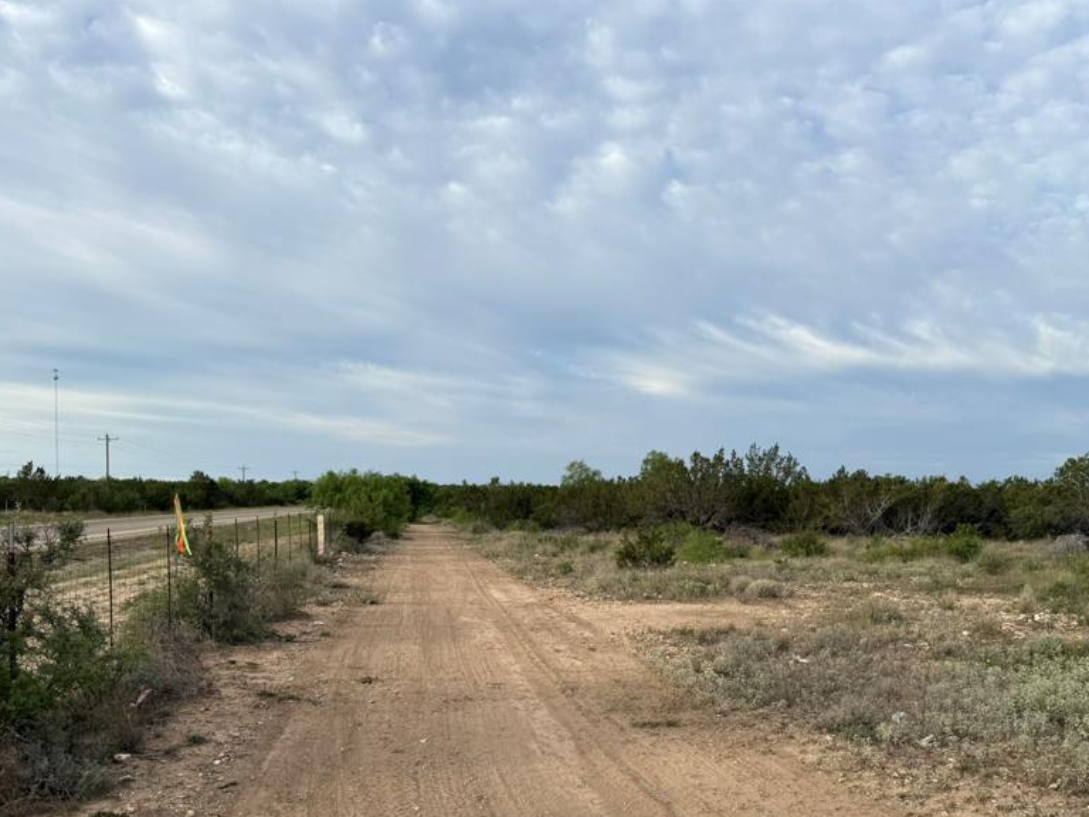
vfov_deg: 43.6
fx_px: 1007
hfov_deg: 56.7
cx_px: 600
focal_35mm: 32
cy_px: 539
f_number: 1.78
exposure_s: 1/1949
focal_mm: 6.76
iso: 80
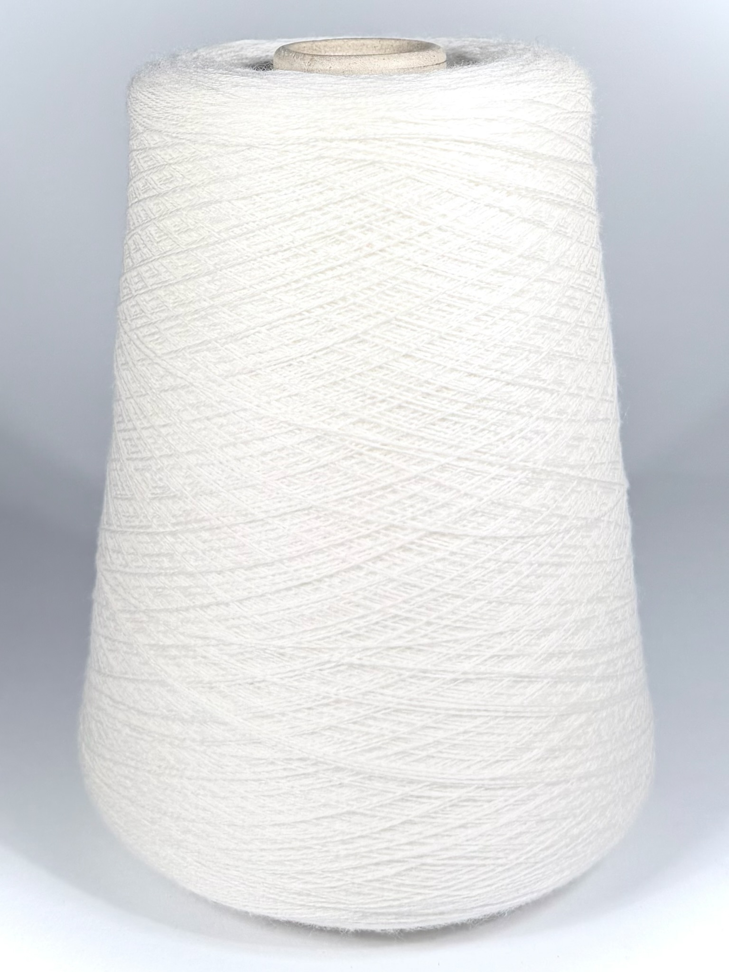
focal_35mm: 24
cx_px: 364
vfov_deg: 71.6
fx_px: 674
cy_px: 486
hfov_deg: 56.8
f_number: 1.78
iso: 80
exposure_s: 1/8130
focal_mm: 6.76
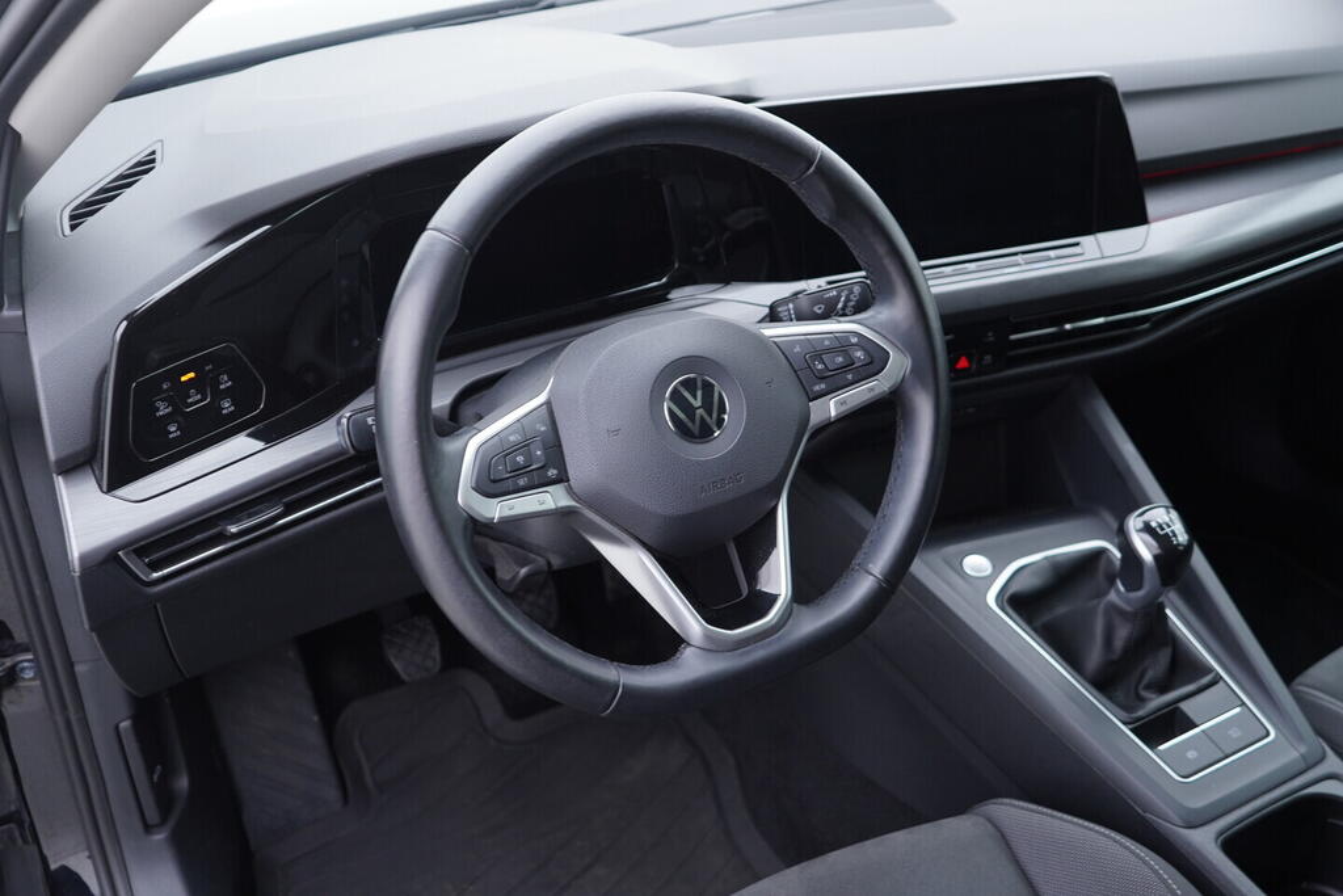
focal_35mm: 36
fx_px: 1343
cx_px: 672
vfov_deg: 36.9
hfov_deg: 53.1
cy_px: 448
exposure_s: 1/40
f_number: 2.8
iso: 250
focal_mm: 24
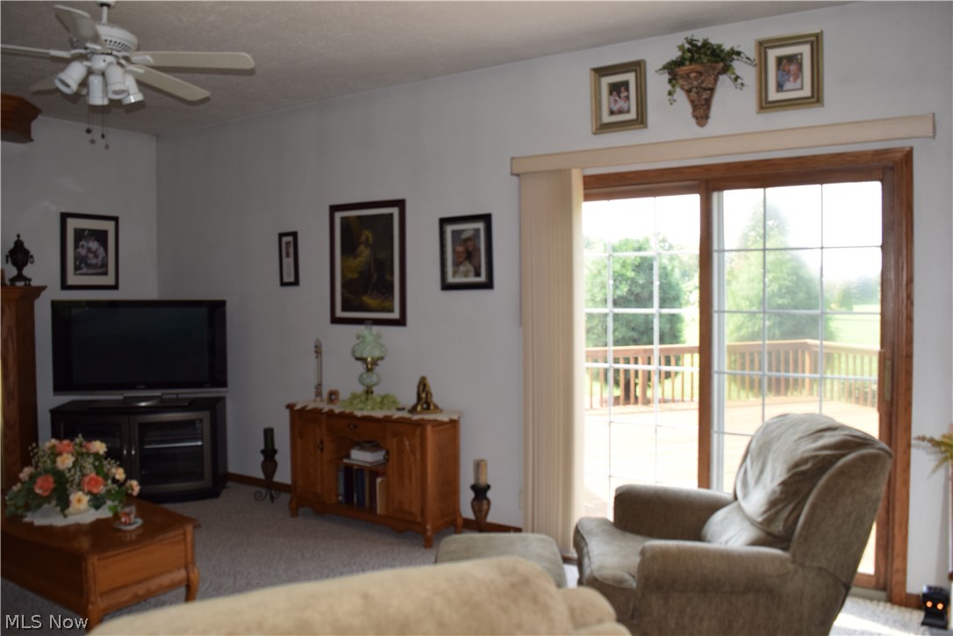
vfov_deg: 47.9
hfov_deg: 67.4
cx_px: 476
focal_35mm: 27
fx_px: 715
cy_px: 318
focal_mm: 18
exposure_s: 1/125
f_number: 5.6
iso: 560
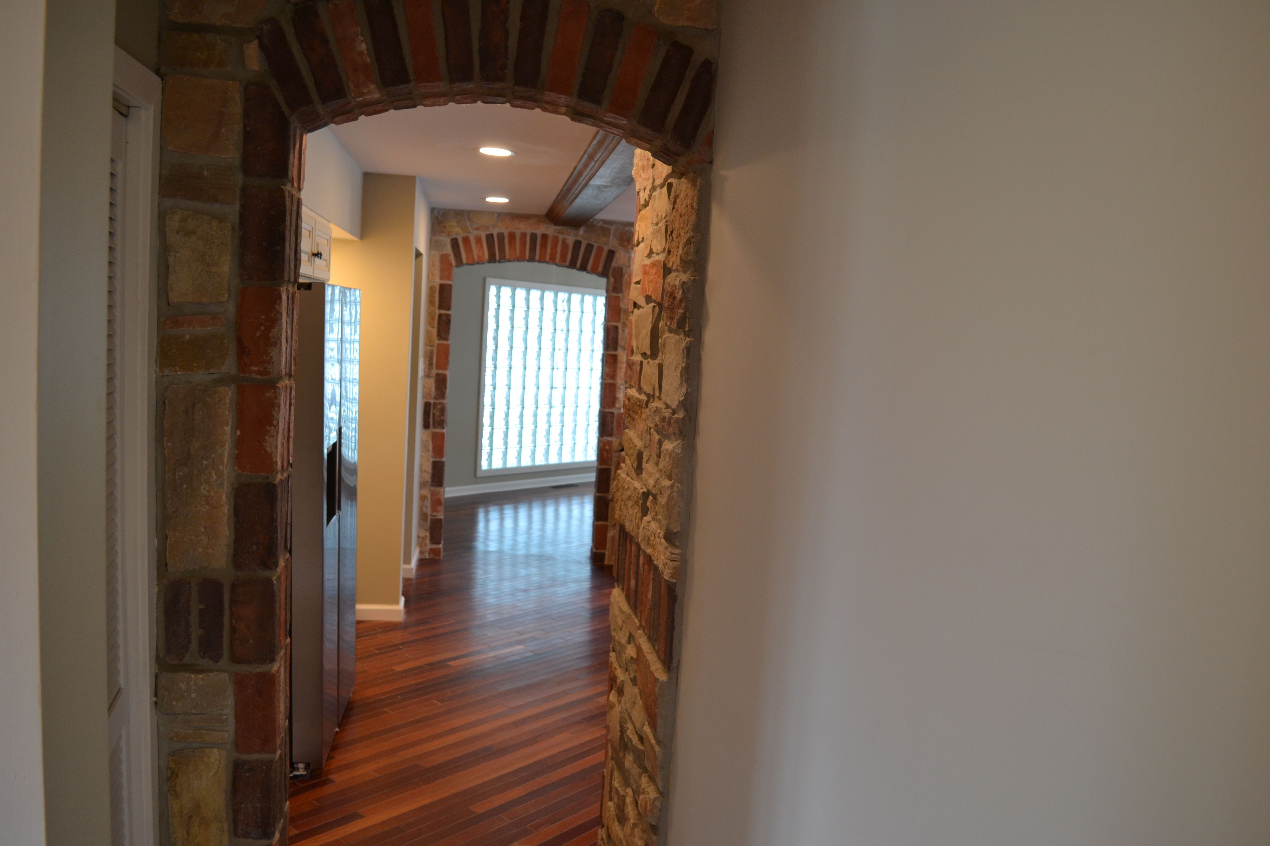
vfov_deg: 47.9
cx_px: 635
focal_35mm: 27
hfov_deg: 67.4
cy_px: 423
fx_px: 952
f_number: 4.5
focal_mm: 18
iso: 400
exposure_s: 1/80
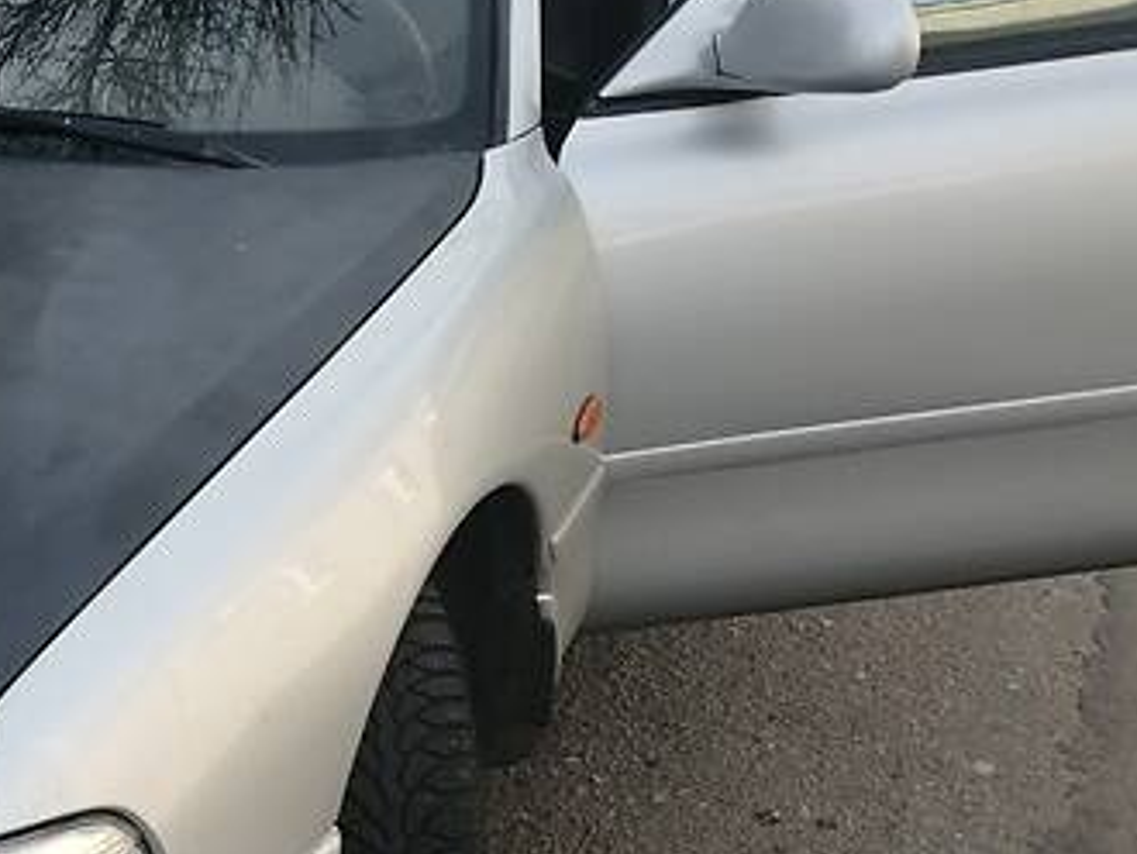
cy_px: 599
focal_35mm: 63
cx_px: 7
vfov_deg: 23.2
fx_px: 2071
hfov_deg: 28.8
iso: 50
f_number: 1.8
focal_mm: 3.6
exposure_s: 1/269
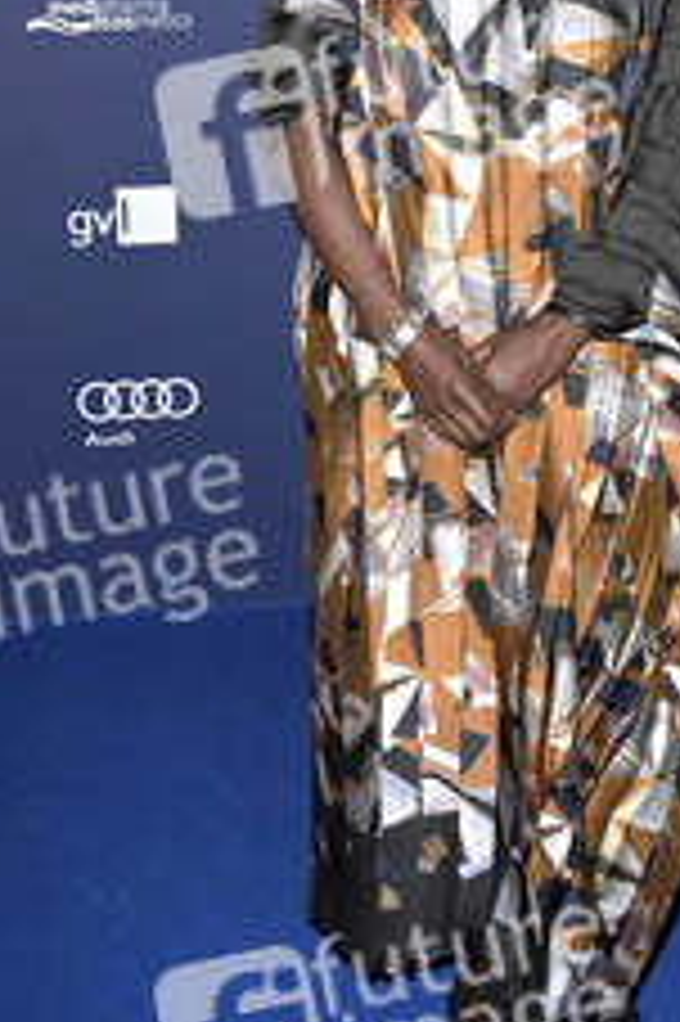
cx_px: 518
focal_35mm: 67
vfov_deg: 29.9
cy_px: 338
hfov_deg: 20.1
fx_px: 1901
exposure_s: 1/250
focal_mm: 38
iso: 800
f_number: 5.6
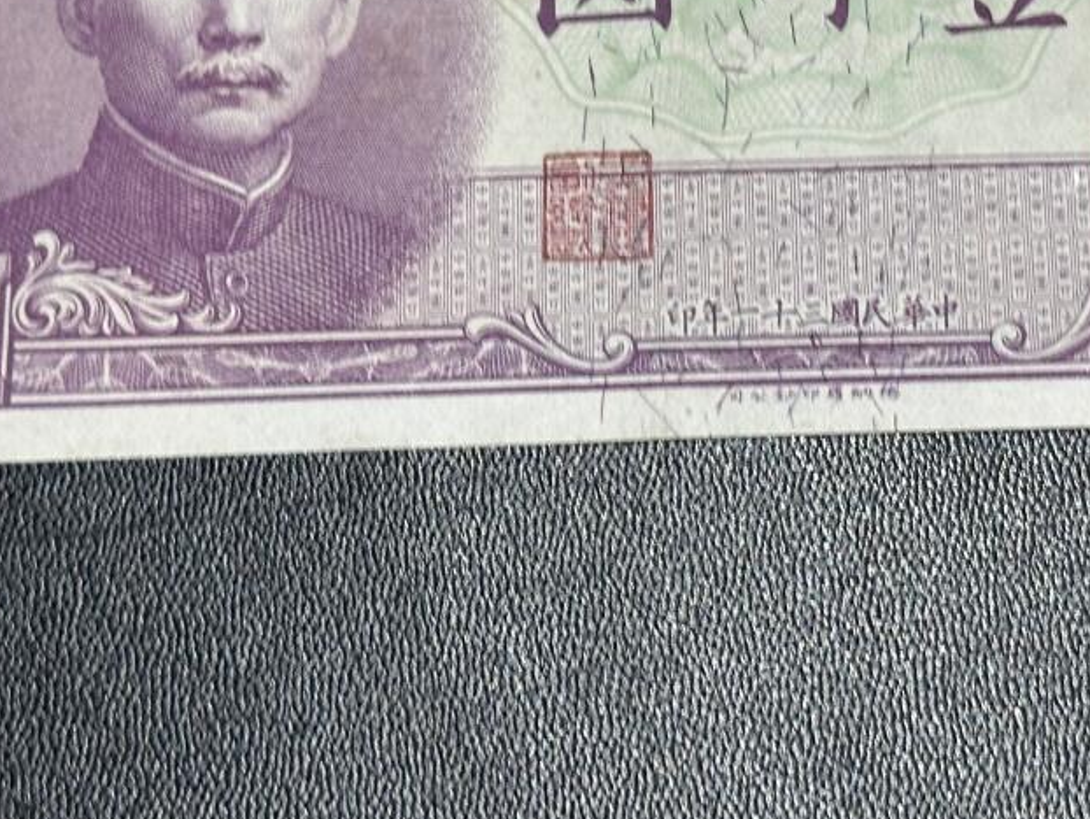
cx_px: 815
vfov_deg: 13.5
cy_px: -58
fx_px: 3402
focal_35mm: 108
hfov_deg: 18.1
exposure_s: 1/50
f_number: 1.78
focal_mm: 6.86
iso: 100
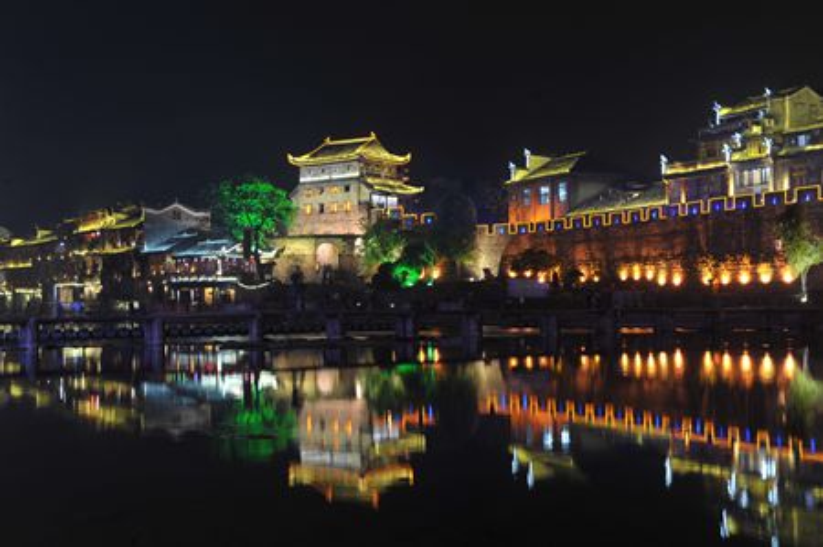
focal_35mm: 48
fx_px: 1096
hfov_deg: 41.2
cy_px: 274
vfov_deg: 28.0
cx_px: 412
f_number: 8
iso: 200
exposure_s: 2.3
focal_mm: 48
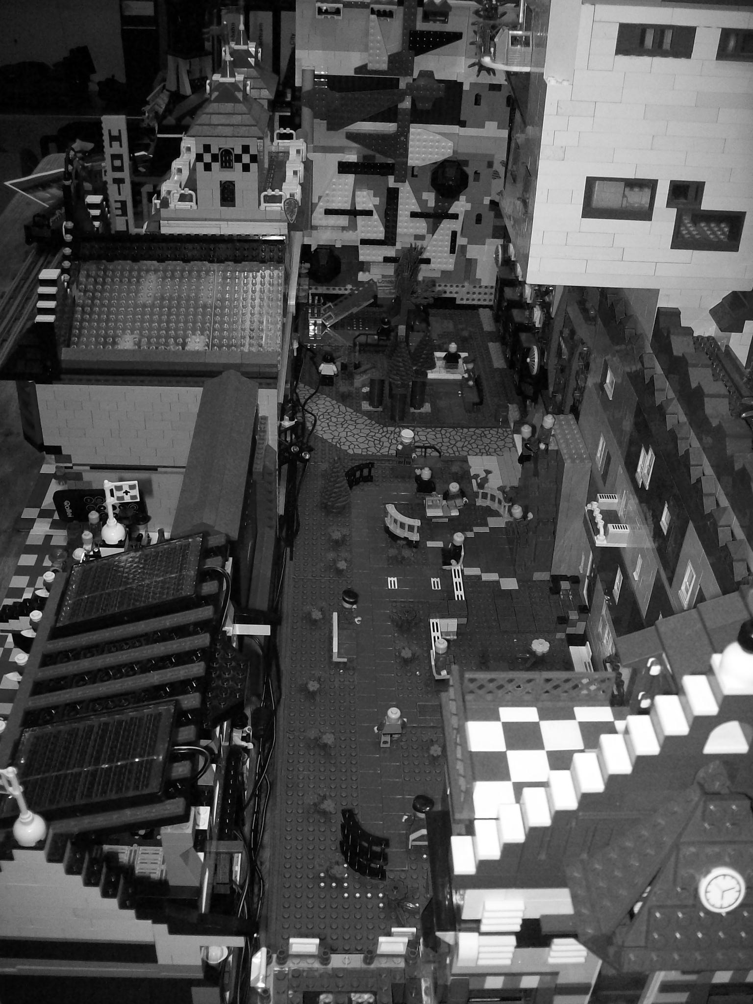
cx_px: 376
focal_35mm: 36
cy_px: 502
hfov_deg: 39.7
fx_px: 1044
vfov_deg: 51.4
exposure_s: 1/64
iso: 200
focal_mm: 6
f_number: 2.7
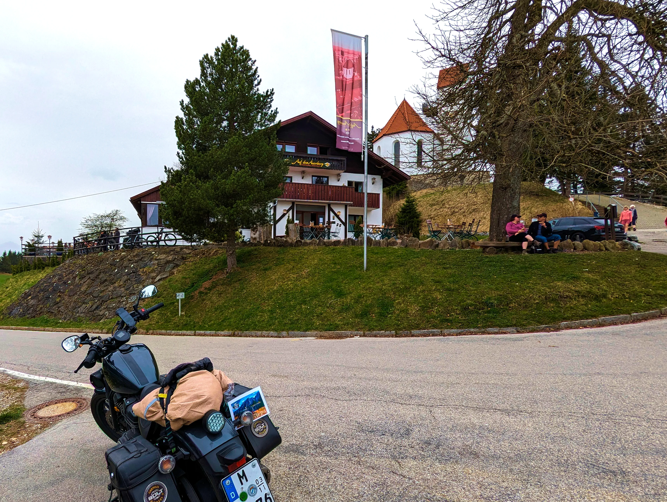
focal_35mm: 19
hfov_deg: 83.9
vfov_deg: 68.7
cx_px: 281
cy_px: 267
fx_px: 367
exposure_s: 1/1010
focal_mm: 2.35
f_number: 2.2
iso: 51
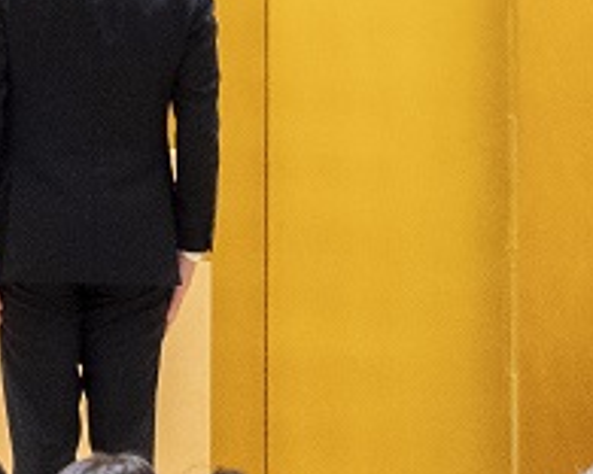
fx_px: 4598
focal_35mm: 262
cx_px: -12
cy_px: 82
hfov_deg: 7.3
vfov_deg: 5.9
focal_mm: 136
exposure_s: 1/100
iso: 3200
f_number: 6.3
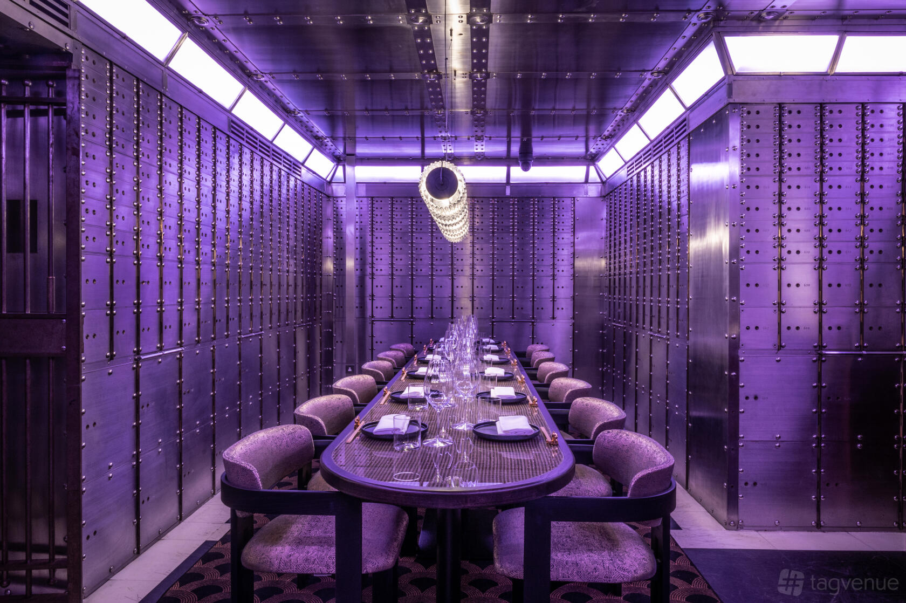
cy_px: 302
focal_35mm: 24
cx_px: 453
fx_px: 604
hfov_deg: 73.8
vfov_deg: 53.1
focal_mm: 24
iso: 800
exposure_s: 1.3
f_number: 22
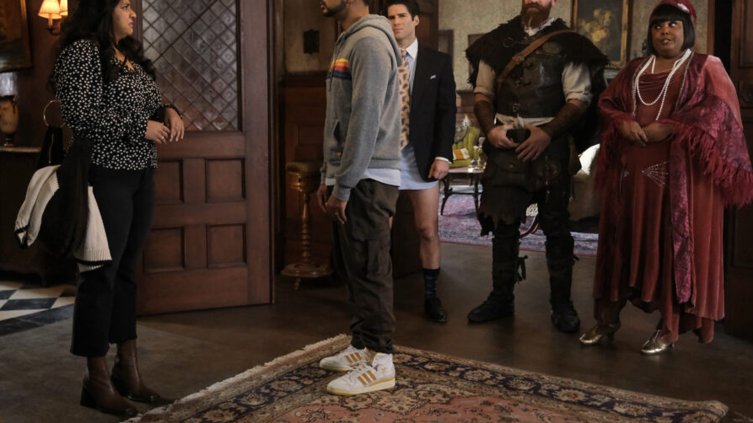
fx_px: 759
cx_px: 379
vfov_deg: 31.1
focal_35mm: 38
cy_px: 174
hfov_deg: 52.8
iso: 6400
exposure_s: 1/80
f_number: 2.8
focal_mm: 24.2
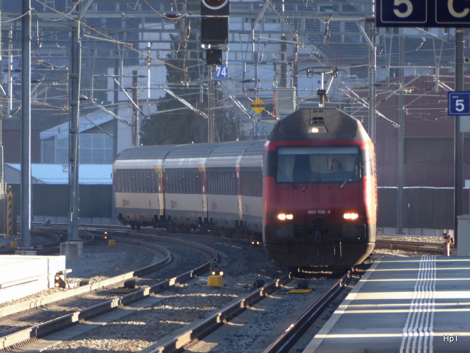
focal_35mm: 753
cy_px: 176
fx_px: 10224
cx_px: 235
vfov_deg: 2.0
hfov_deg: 2.6
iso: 250
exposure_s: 1/125
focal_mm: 121.5
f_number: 6.3
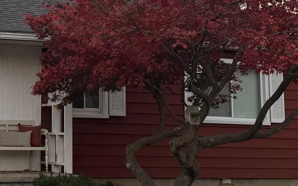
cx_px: 1
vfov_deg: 13.2
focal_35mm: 98
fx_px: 796
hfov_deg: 20.5
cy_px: 12
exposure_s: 1/122
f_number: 1.78
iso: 50
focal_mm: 6.76
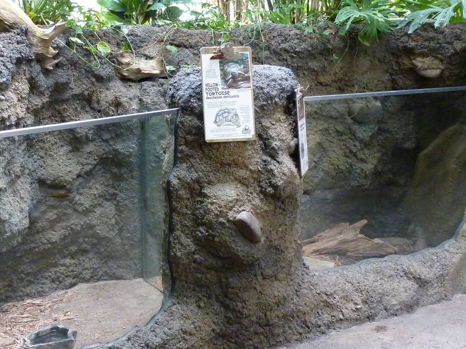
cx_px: 168
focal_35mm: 50
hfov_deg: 37.9
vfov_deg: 29.1
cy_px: 189
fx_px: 673
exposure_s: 1/40
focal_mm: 5.3
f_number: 3.5
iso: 400
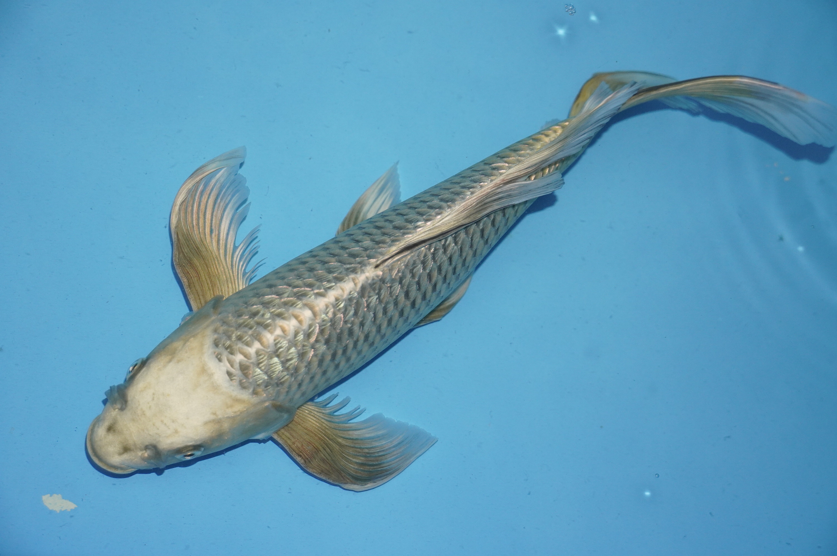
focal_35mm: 63
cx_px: 418
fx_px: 1463
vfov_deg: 21.5
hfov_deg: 31.9
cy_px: 278
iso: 1250
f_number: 5
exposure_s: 1/160
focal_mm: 42
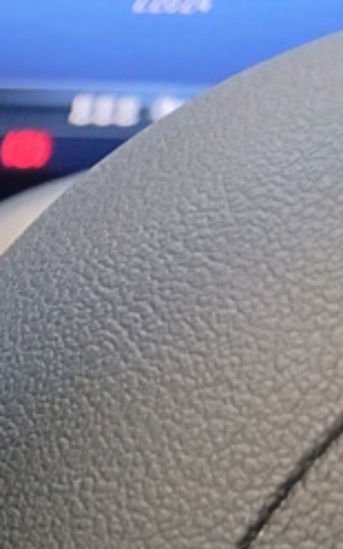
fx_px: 1331
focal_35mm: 89
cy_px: 593
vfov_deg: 22.1
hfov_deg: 12.0
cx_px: -465
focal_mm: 3.98
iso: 640
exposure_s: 1/20
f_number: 1.8
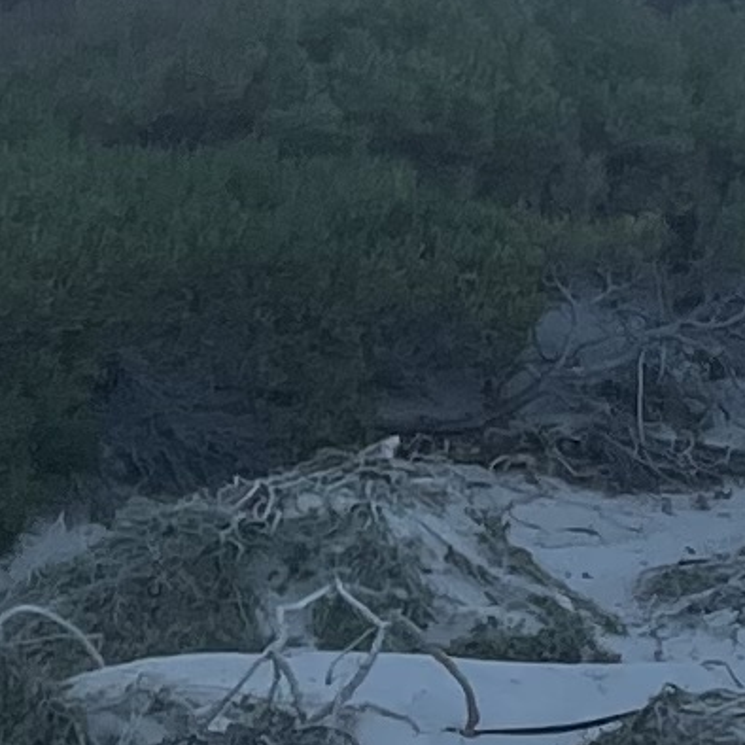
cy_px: -42
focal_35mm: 235
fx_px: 5722
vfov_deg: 7.4
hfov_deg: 6.9
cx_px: 2069
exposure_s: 1/3205
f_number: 1.6
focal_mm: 4.2
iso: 32
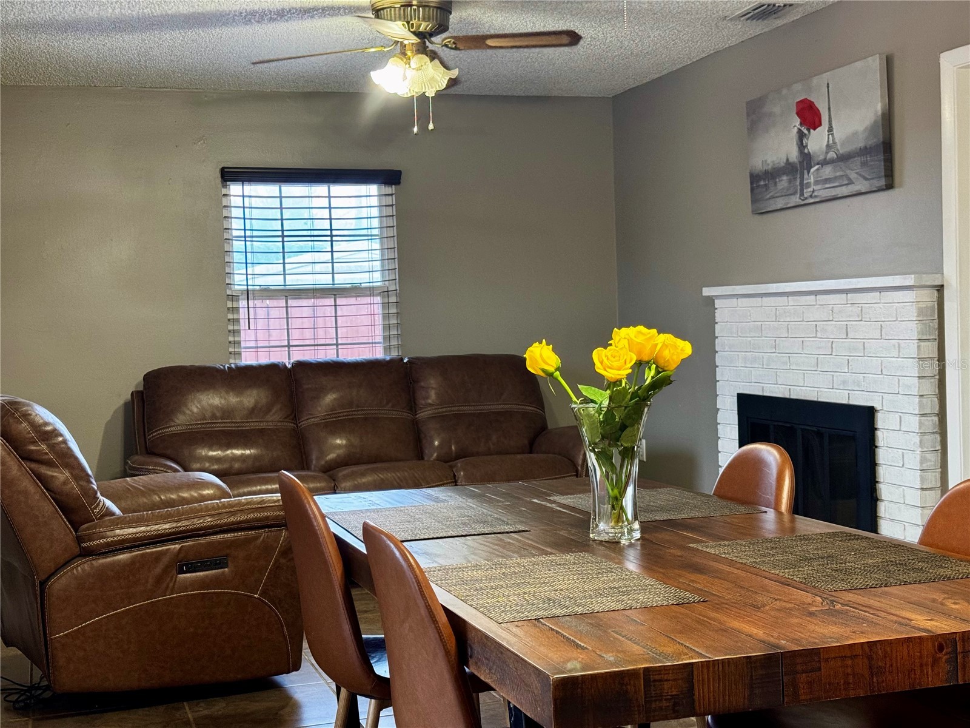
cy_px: 364
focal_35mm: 48
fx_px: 1345
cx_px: 485
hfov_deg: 39.7
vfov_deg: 30.3
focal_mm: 6.76
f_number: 1.78
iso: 250
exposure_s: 1/40
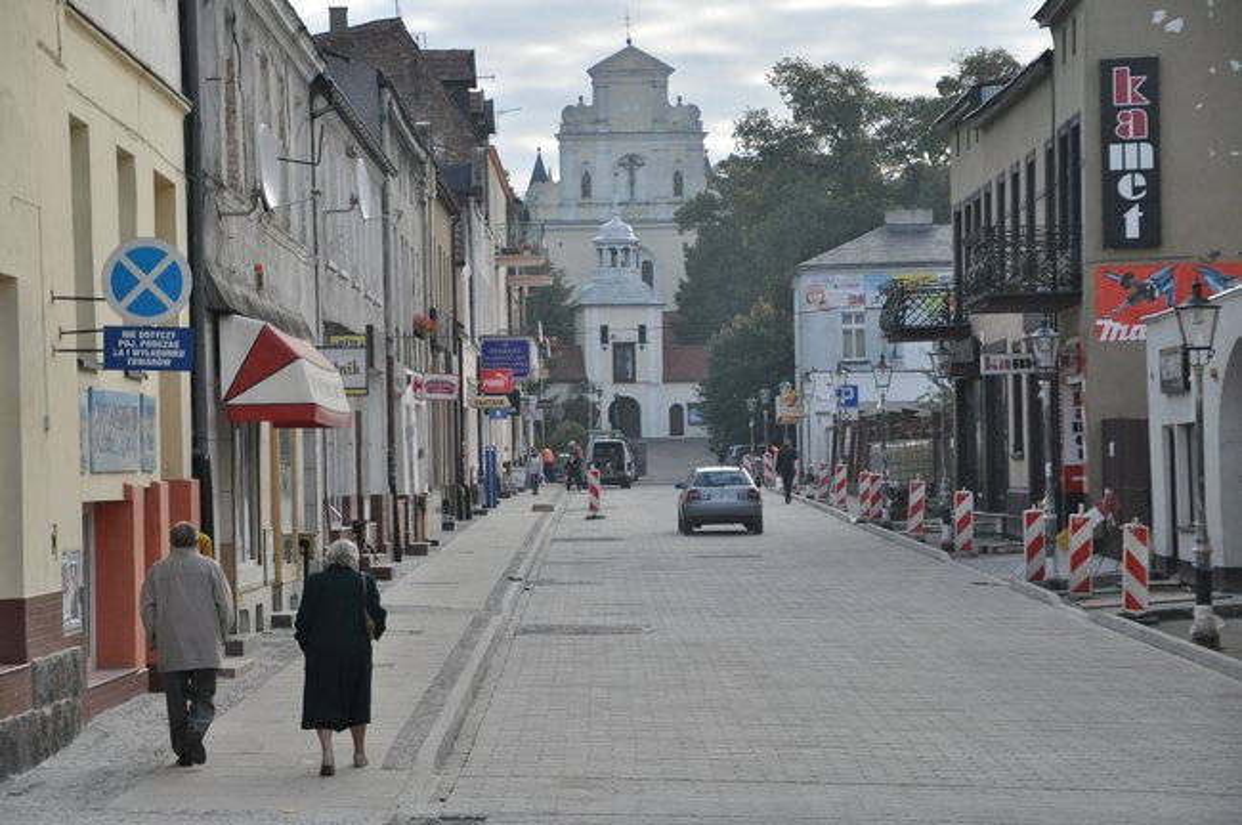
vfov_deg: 14.0
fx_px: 3360
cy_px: 412
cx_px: 621
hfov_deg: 20.9
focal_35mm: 98
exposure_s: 1/2000
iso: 1000
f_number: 5
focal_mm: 65
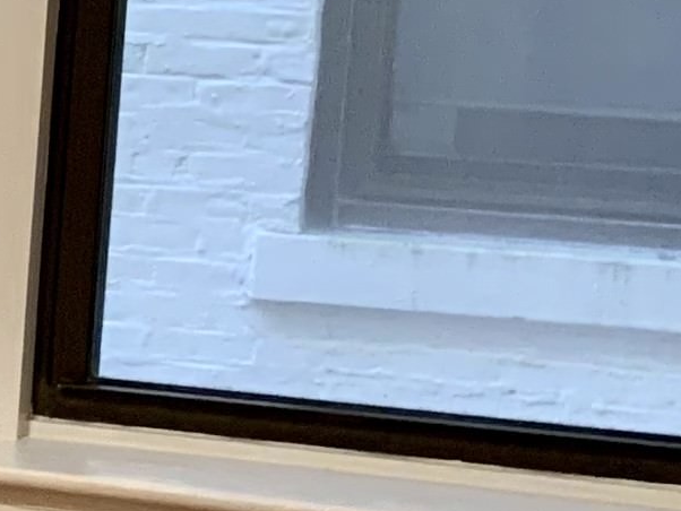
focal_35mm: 174
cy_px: 291
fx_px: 3424
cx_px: -1182
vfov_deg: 8.5
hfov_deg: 9.5
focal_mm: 4.25
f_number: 1.8
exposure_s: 1/60
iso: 200
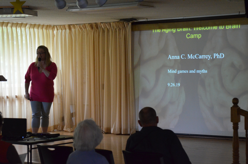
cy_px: 82
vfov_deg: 15.1
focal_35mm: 90
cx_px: 124
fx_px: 619
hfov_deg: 22.7
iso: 3200
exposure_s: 1/200
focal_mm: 60
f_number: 3.8
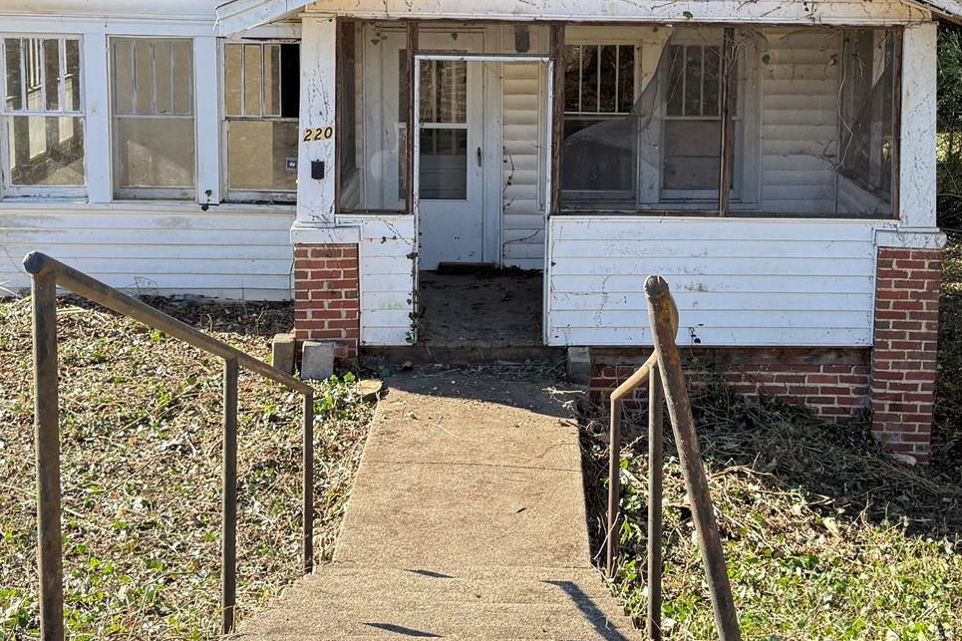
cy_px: 123
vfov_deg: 25.1
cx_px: 557
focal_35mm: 53
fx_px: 1416
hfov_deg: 37.4
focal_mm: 6.76
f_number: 1.78
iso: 100
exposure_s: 1/805
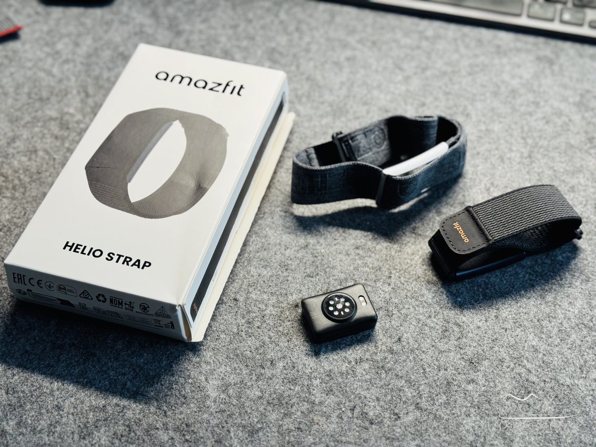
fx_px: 826
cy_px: 224
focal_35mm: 48
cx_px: 298
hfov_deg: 39.7
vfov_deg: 30.3
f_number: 1.78
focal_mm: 6.76
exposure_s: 1/96
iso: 100
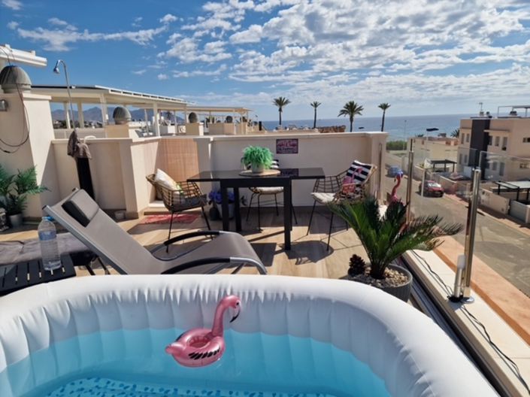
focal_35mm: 23
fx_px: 352
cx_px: 265
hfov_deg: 74.0
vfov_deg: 58.8
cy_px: 198
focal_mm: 6.4
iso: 50
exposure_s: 1/2352
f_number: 1.8
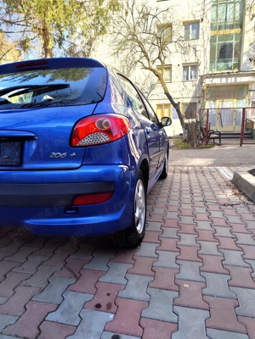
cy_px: 170
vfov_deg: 73.9
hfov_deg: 58.9
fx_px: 226
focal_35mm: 23
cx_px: 128
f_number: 1.65
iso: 50
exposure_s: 1/483
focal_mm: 6.19
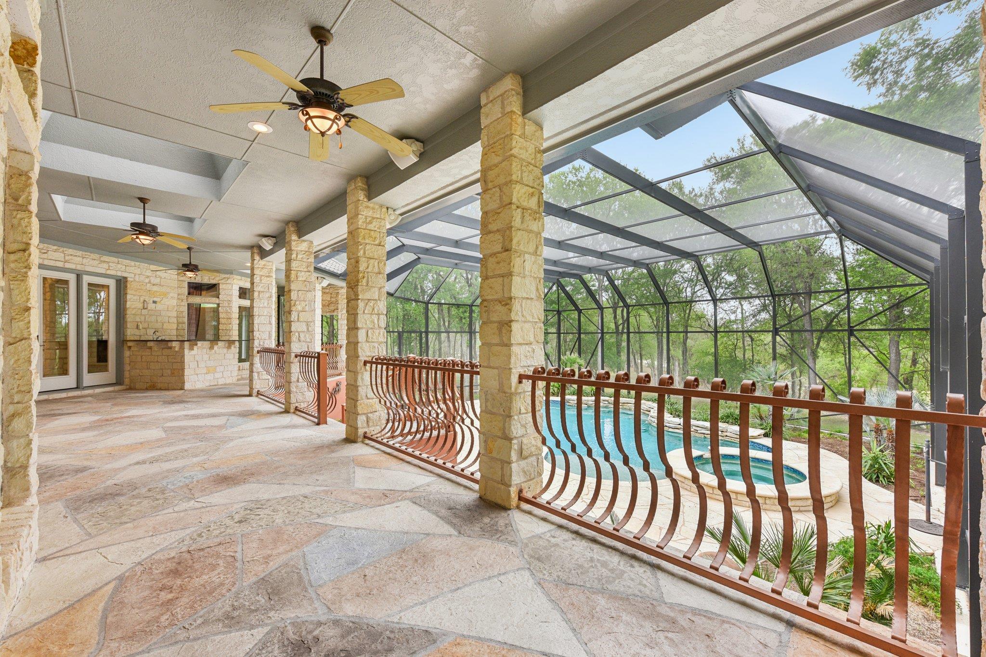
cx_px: 493
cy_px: 328
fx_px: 411
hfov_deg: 100.4
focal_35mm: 15
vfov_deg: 77.3
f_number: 8
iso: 100
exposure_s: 1/50
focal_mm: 15
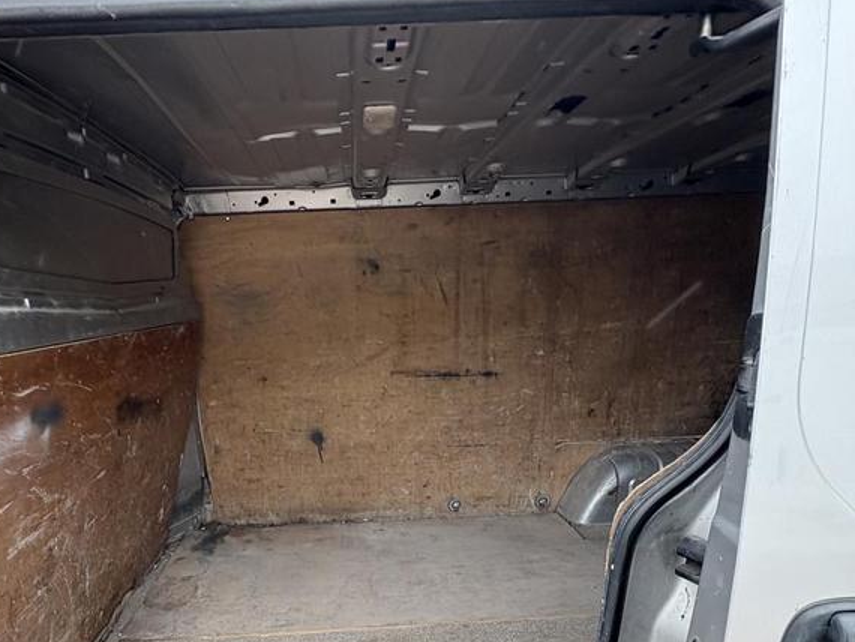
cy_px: 465
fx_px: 544
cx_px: 363
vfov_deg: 58.6
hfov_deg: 75.9
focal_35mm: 22
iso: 80
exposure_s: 1/136
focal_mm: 2.22
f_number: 2.2
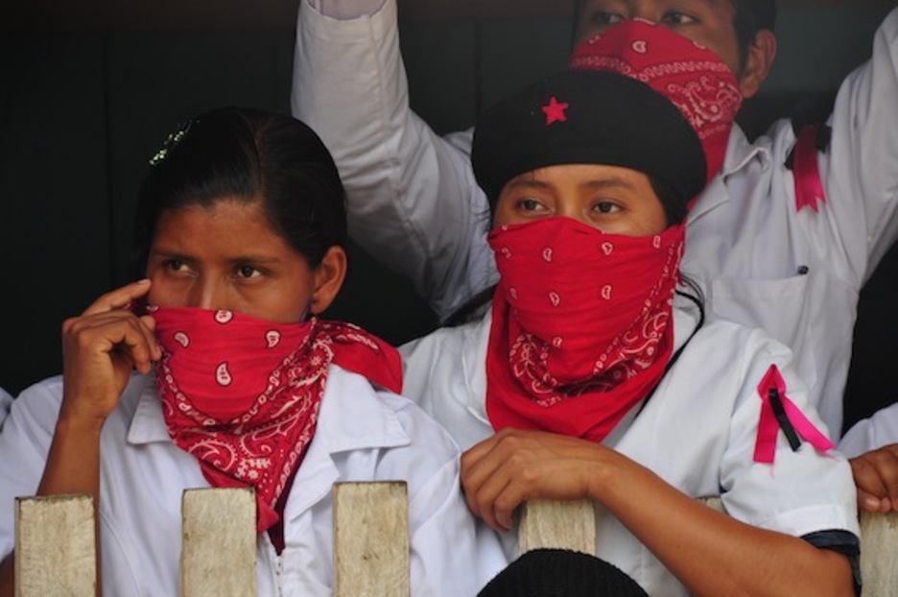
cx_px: 449
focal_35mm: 255
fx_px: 6354
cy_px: 298
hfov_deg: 8.1
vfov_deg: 5.4
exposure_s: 1/320
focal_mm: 170
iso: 200
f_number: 5.6
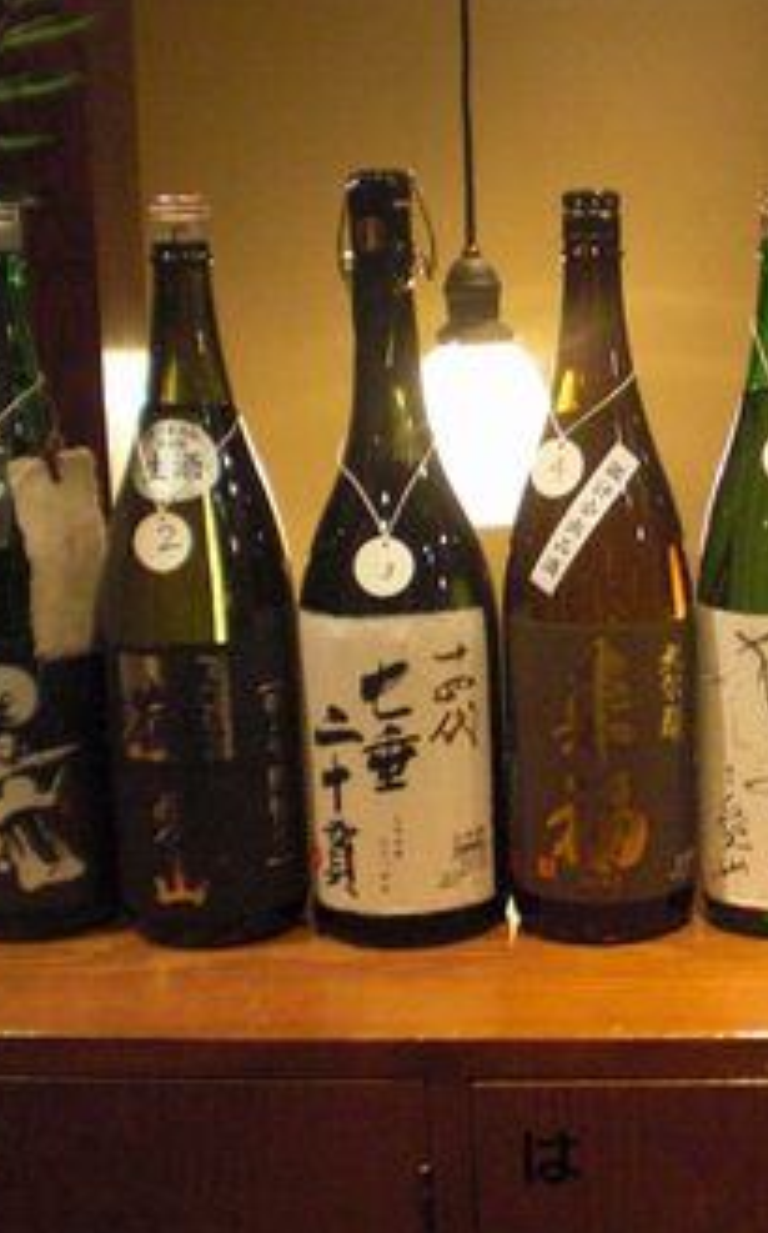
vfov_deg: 36.9
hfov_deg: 23.0
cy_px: 611
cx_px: 665
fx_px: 1846
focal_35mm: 55
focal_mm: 6.3
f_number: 3.1
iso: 800
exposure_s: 1/30
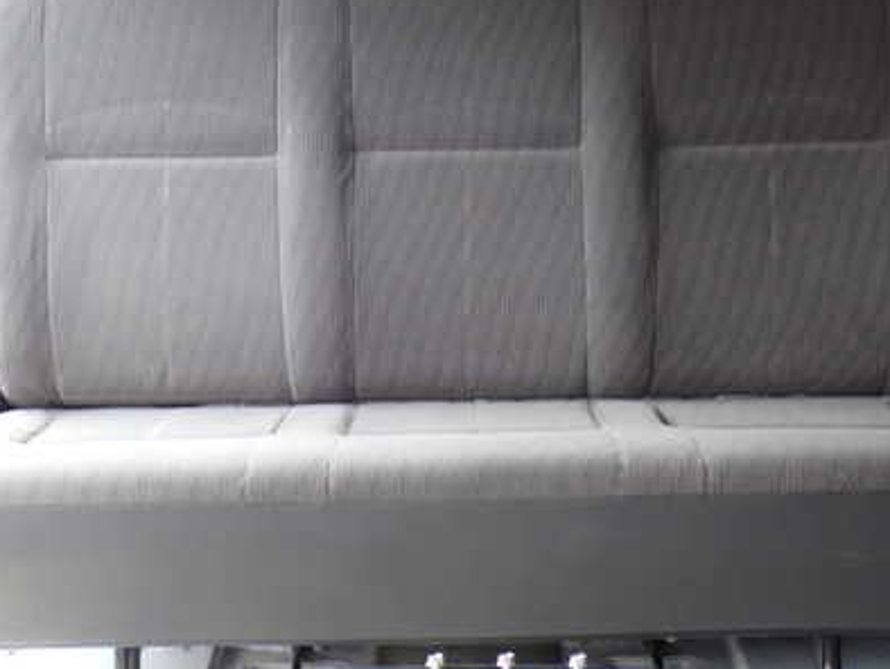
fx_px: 1724
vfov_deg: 21.9
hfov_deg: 29.0
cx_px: 452
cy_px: 262
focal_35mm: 67
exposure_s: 1/50
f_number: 2.9
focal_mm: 7.84
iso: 200
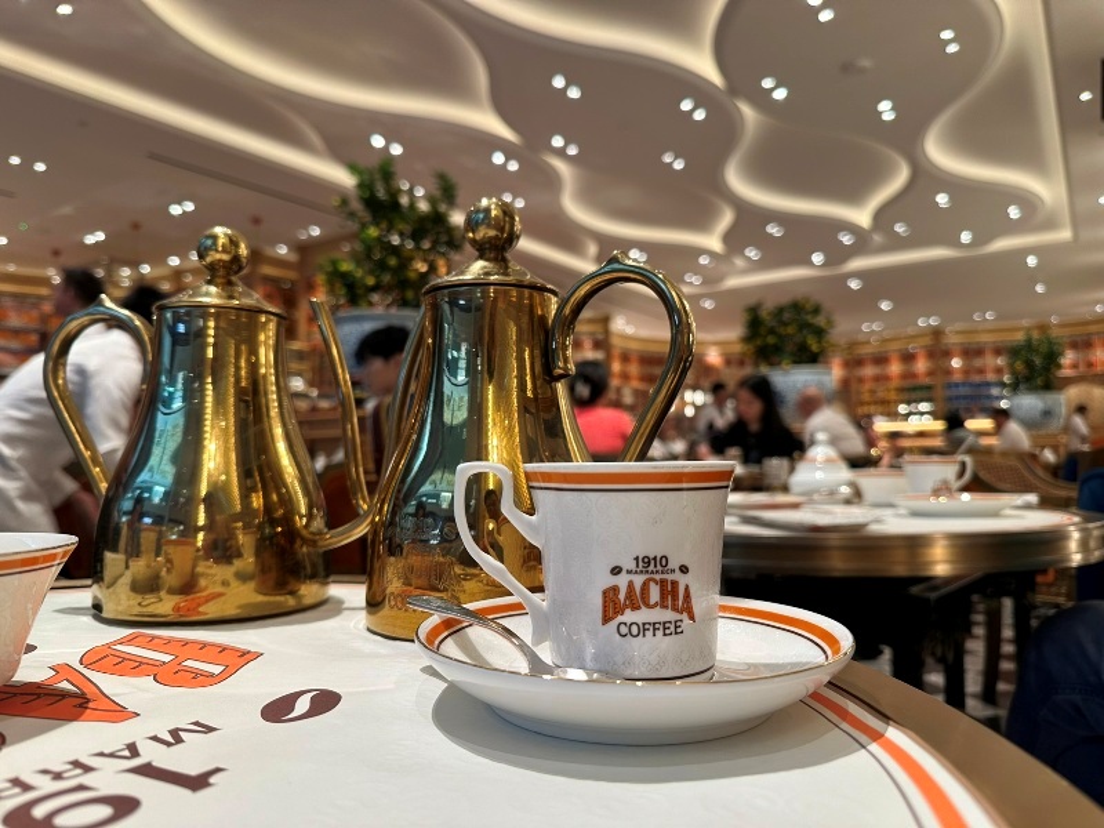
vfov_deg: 56.8
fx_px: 765
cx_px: 552
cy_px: 414
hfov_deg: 71.6
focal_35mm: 24
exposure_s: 1/101
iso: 100
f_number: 1.78
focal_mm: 6.86
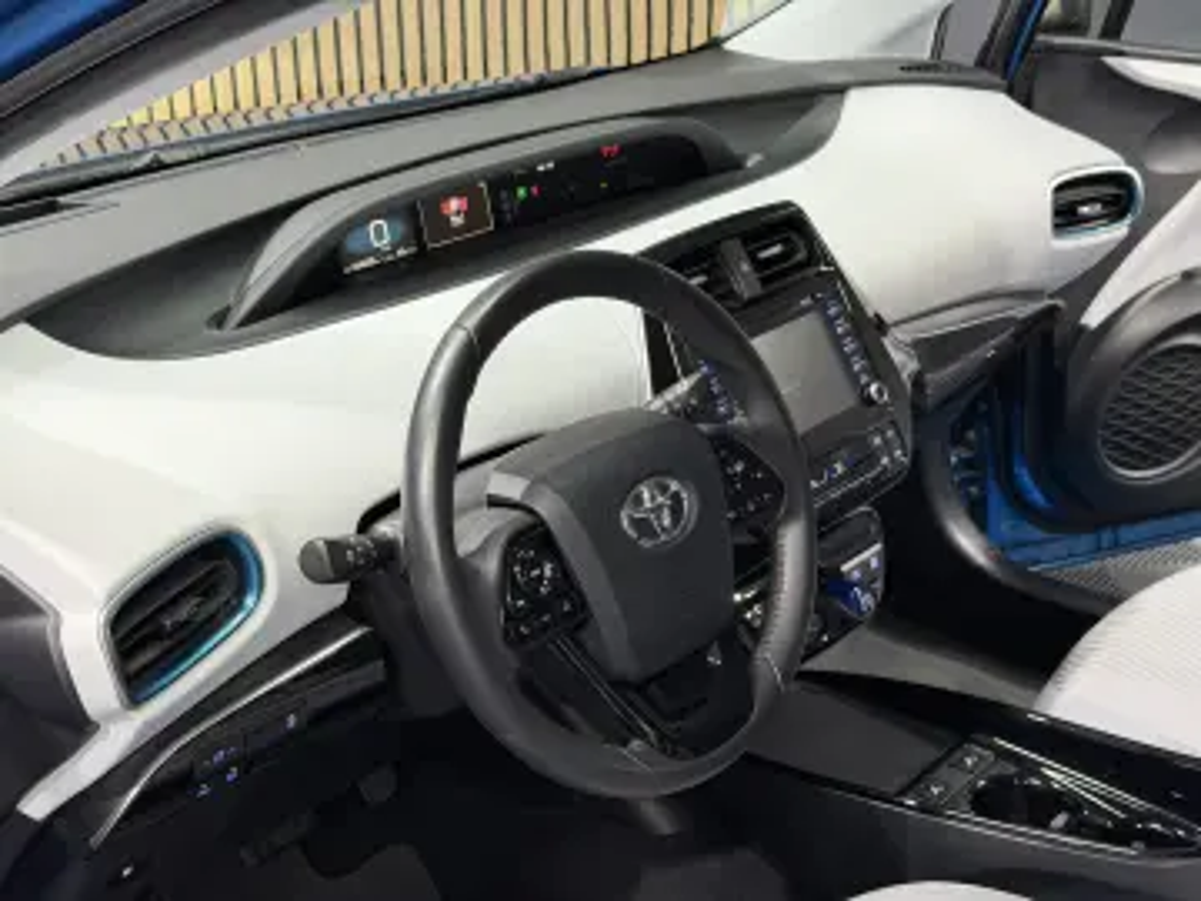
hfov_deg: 39.7
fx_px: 1665
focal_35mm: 48
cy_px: 450
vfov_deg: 30.3
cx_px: 600
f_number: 1.78
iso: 250
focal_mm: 6.76
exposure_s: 1/50
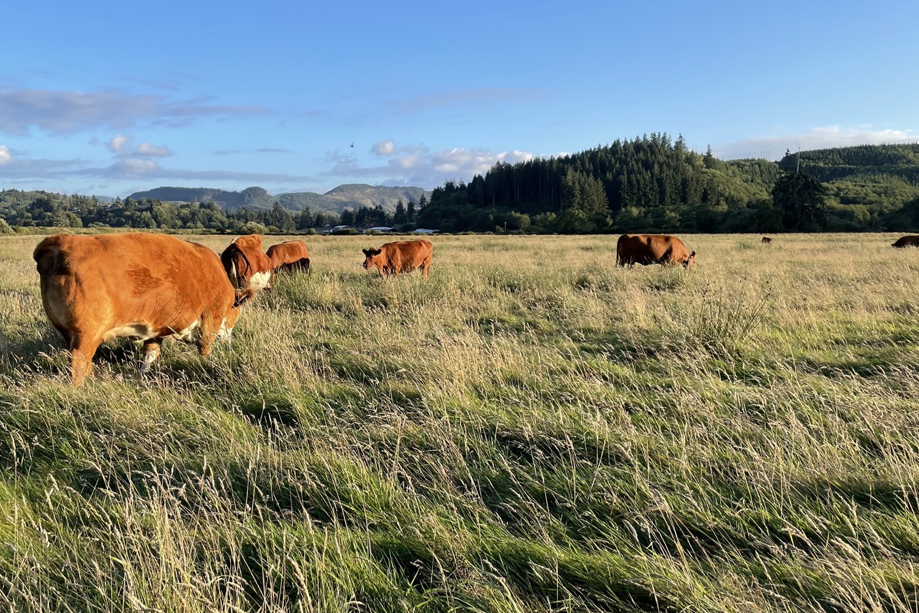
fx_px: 842
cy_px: 369
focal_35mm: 33
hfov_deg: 57.0
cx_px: 397
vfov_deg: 39.8
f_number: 1.6
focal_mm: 4.2
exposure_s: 1/1304
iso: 32
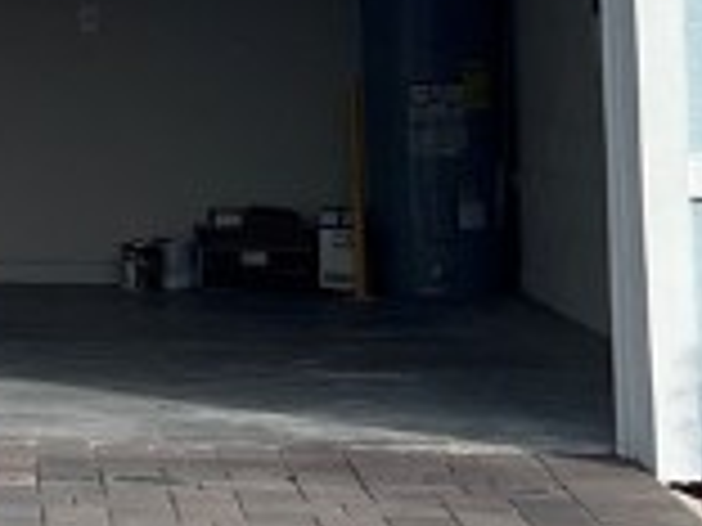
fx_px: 3468
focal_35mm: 171
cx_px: -1148
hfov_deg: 9.8
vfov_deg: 8.6
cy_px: -144
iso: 50
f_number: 1.6
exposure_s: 1/4310
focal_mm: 5.1
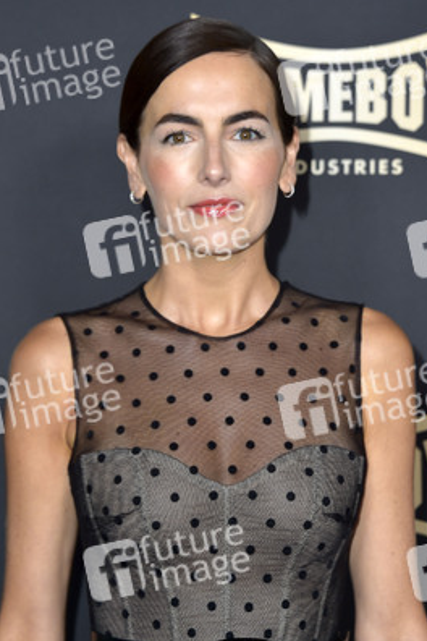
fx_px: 1797
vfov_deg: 20.2
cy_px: 320
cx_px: 214
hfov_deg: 13.6
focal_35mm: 101
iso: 320
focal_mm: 100
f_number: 6.3
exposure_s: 1/250
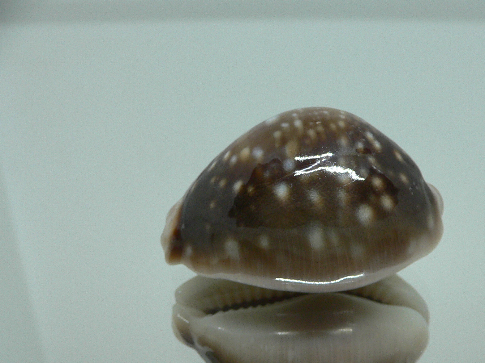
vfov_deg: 32.0
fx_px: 630
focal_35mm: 45
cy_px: 232
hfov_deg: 41.9
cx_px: 294
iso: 150
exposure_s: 1/60
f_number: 2.8
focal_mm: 4.6
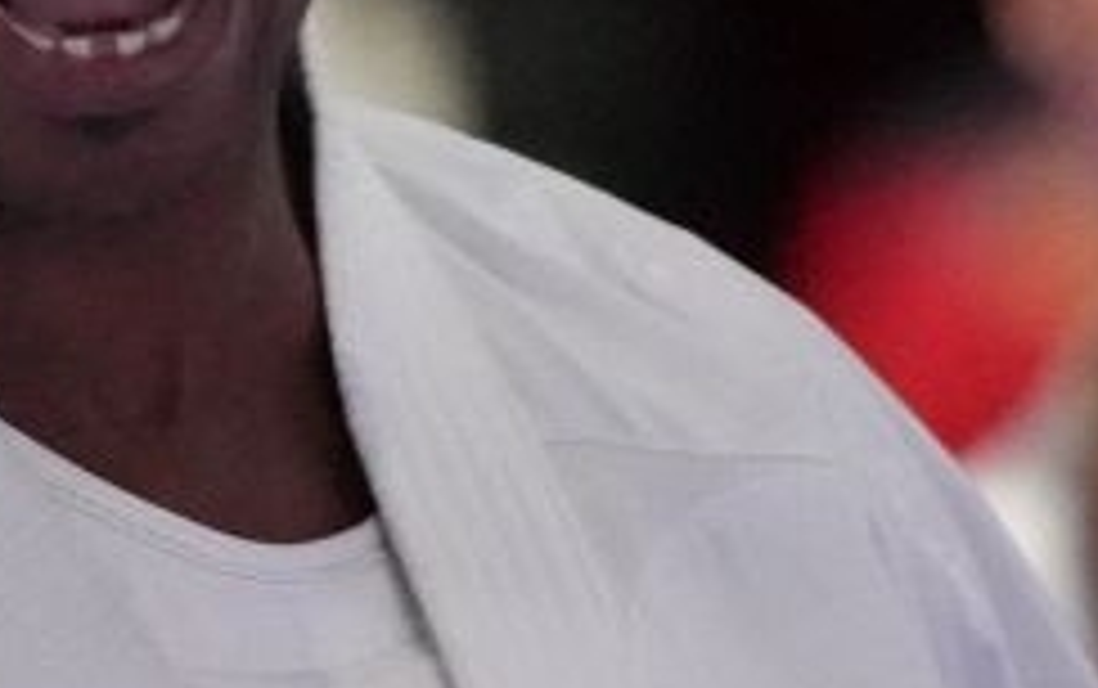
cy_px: 558
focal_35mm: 1285
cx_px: 166
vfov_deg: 1.0
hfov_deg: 1.6
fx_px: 38488
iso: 12800
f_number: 2.8
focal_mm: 171
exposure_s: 1/800
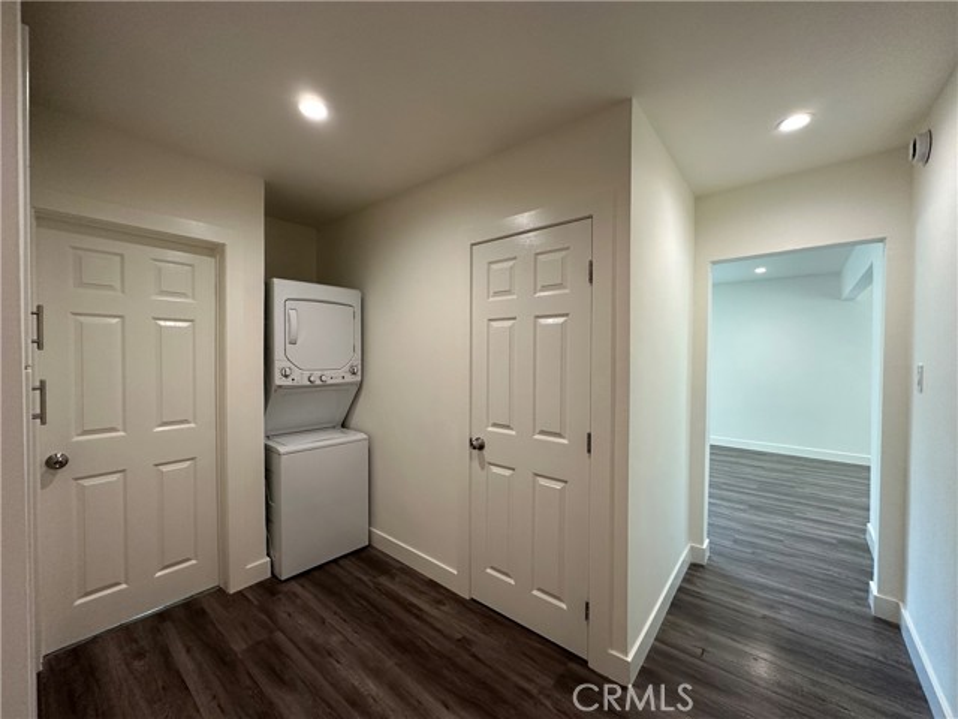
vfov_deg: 85.7
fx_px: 387
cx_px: 479
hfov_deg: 102.1
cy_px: 360
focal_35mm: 14
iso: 200
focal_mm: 2.22
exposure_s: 1/120
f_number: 2.2
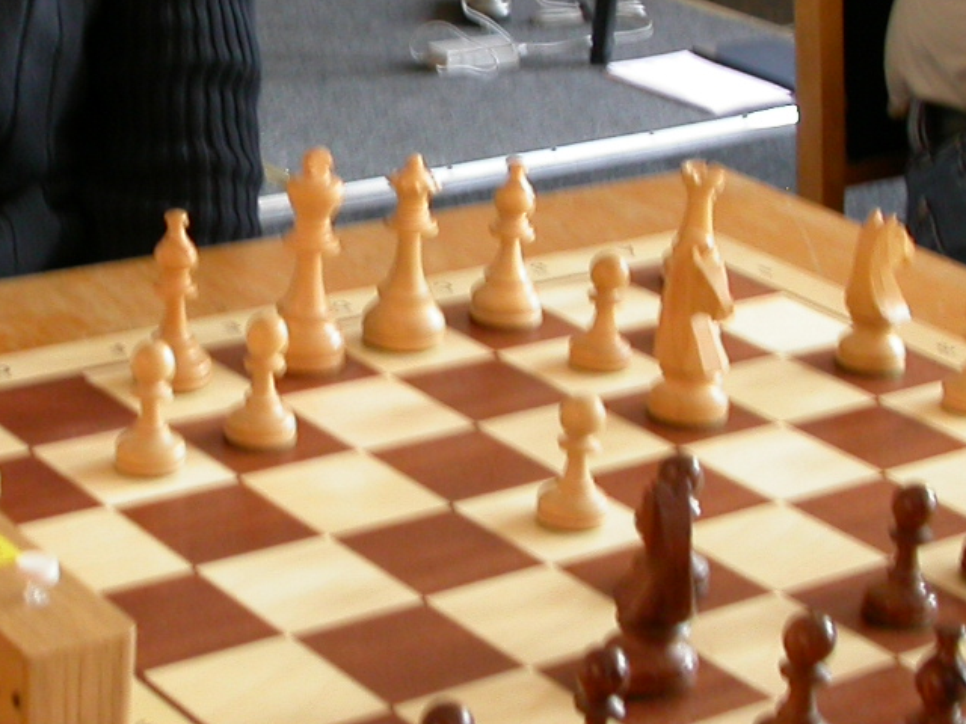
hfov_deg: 20.4
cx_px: 158
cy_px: 63
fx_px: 2651
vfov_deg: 15.4
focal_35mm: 95
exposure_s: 1/5.1
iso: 100
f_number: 3.7
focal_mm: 7.85
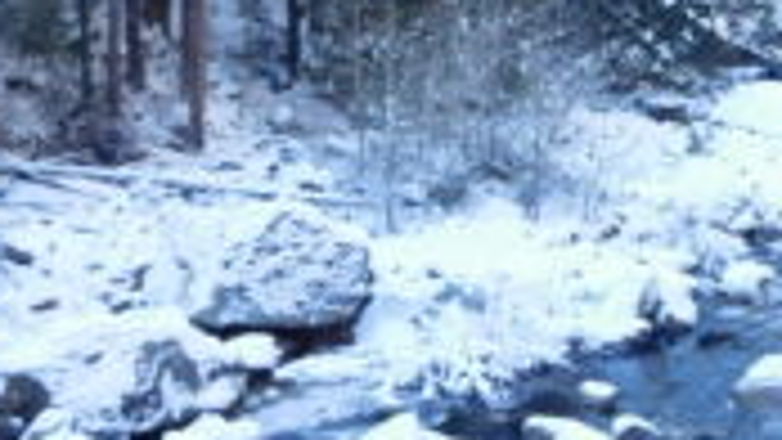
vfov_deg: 15.3
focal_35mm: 75
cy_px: -135
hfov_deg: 26.3
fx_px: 1556
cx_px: 836
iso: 125
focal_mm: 5.3
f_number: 3.2
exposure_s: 1/100
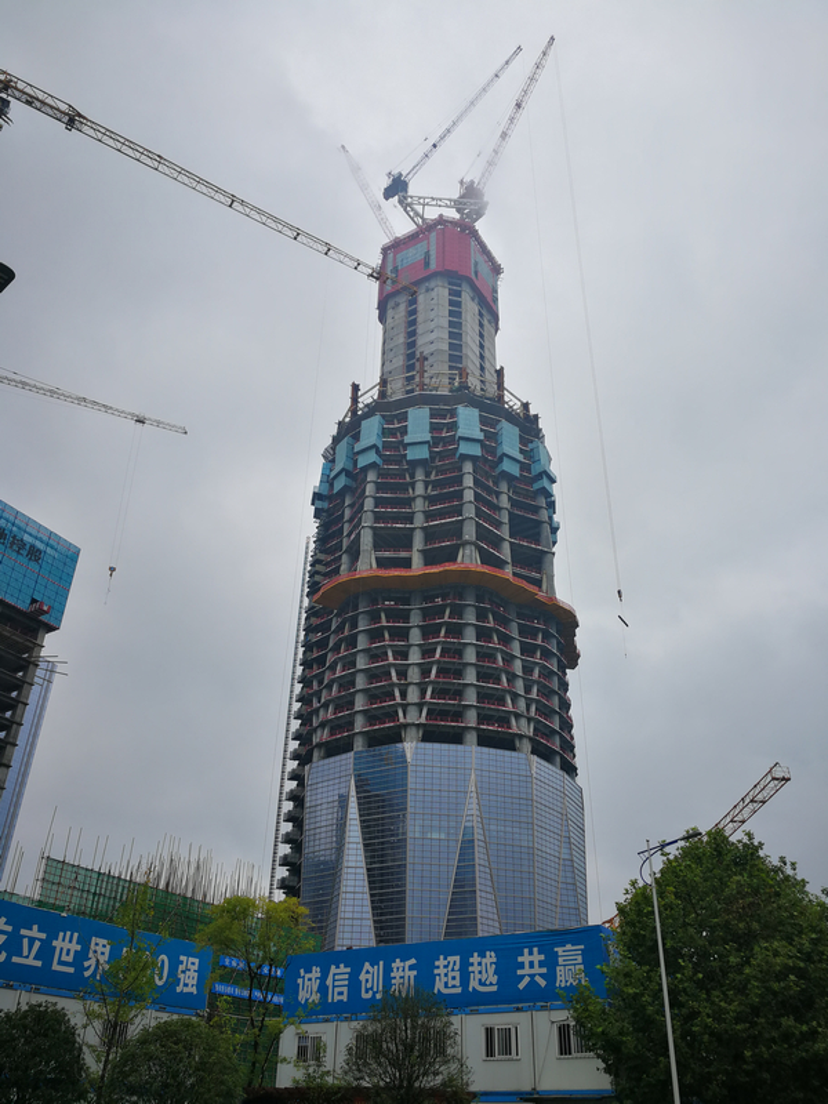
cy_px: 552
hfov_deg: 51.4
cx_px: 414
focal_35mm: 27
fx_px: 861
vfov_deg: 65.3
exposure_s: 1/1852
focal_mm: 3.95
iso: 50
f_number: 2.2
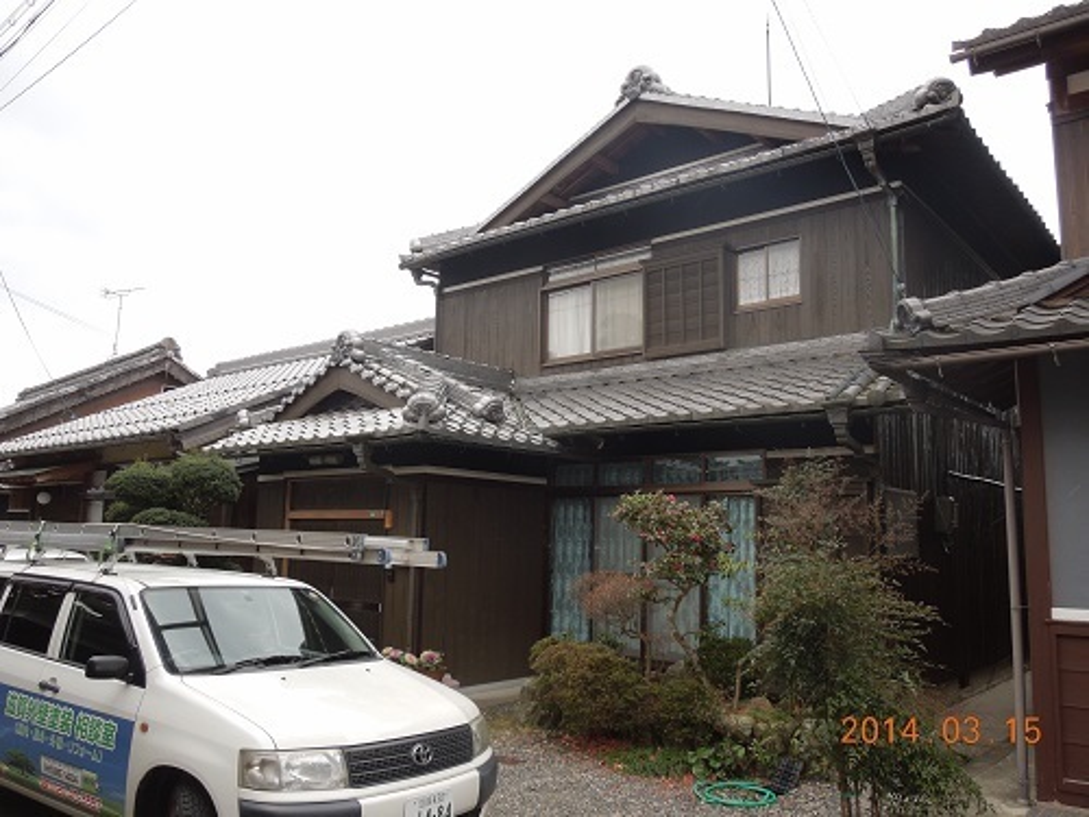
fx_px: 881
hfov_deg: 63.4
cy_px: 408
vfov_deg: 49.7
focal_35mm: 28
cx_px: 544
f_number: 3.5
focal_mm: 5
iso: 100
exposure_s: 1/160
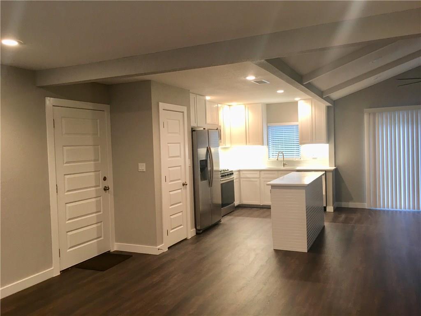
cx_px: 210
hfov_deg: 61.7
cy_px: 158
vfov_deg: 48.2
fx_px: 353
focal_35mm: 29
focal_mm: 4.15
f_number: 2.2
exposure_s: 1/17
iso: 50
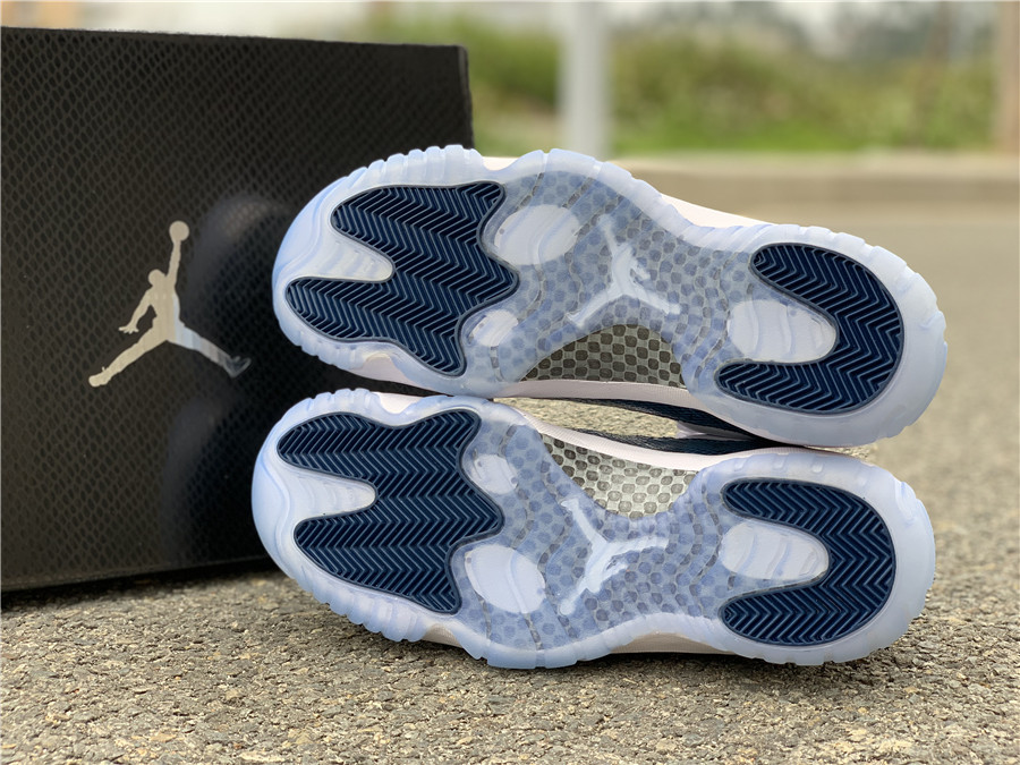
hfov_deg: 36.8
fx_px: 1532
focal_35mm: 52
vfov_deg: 28.0
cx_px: 510
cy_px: 382
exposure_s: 1/122
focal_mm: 6
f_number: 2.4
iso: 20
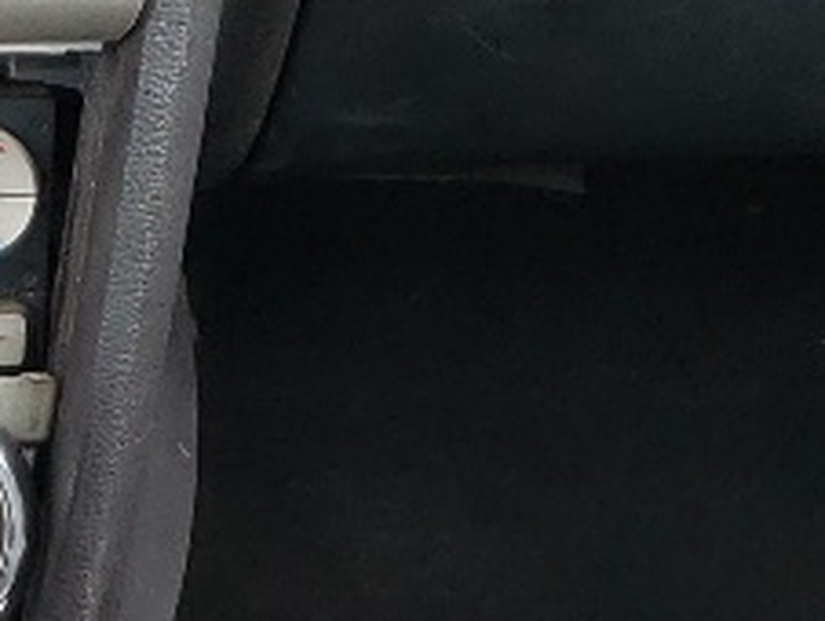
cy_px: 793
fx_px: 4390
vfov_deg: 8.0
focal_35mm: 184
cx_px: -391
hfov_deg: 10.4
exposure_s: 1/112
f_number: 1.5
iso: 50
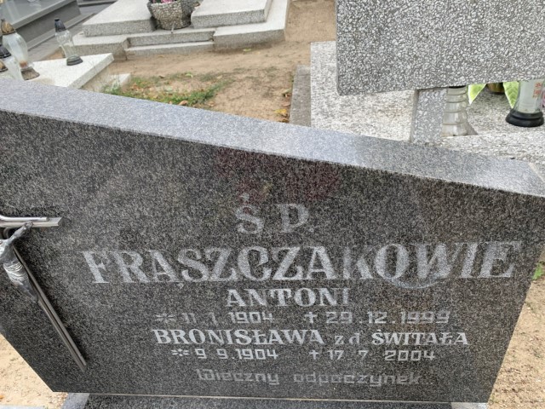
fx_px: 409
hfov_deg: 67.3
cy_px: 204
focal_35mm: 26
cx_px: 272
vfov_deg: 53.1
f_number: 1.8
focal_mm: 4.25
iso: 25
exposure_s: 1/580
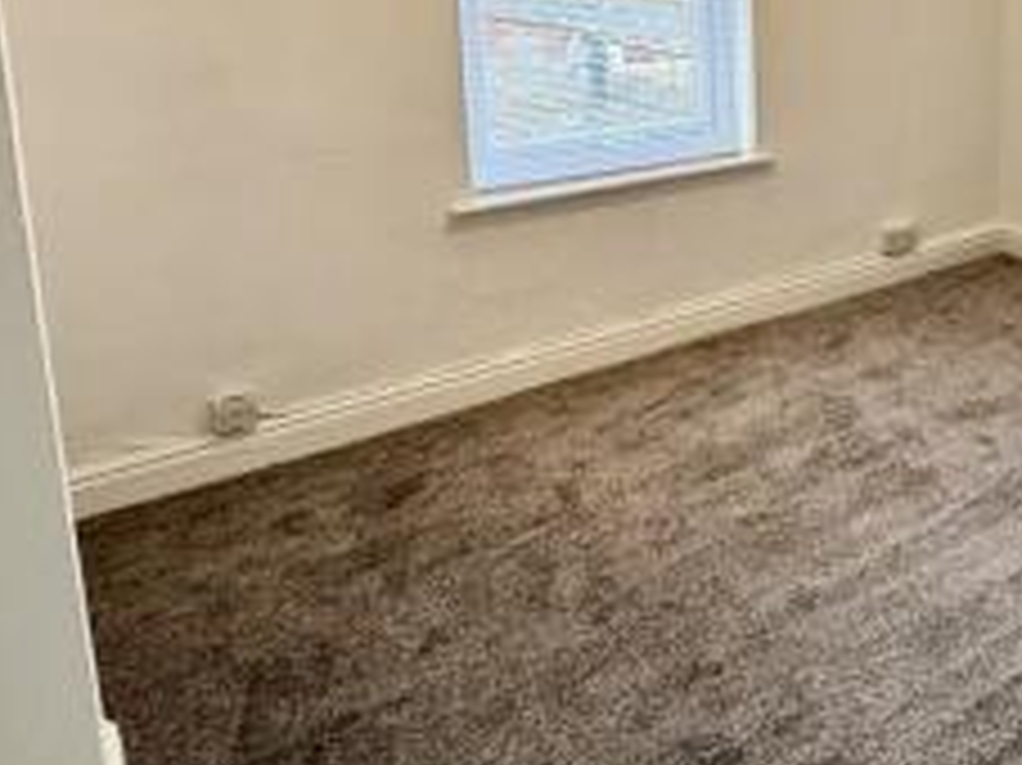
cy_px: 83
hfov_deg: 45.0
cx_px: 979
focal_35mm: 36
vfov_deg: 37.2
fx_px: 1062
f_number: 2.2
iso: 160
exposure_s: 1/100
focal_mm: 2.22
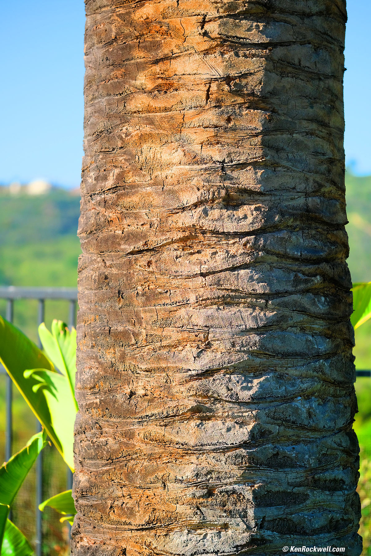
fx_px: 1855
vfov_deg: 17.1
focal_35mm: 120
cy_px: 278
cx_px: 186
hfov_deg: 11.4
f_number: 2.8
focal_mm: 80
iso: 320
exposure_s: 1/1800
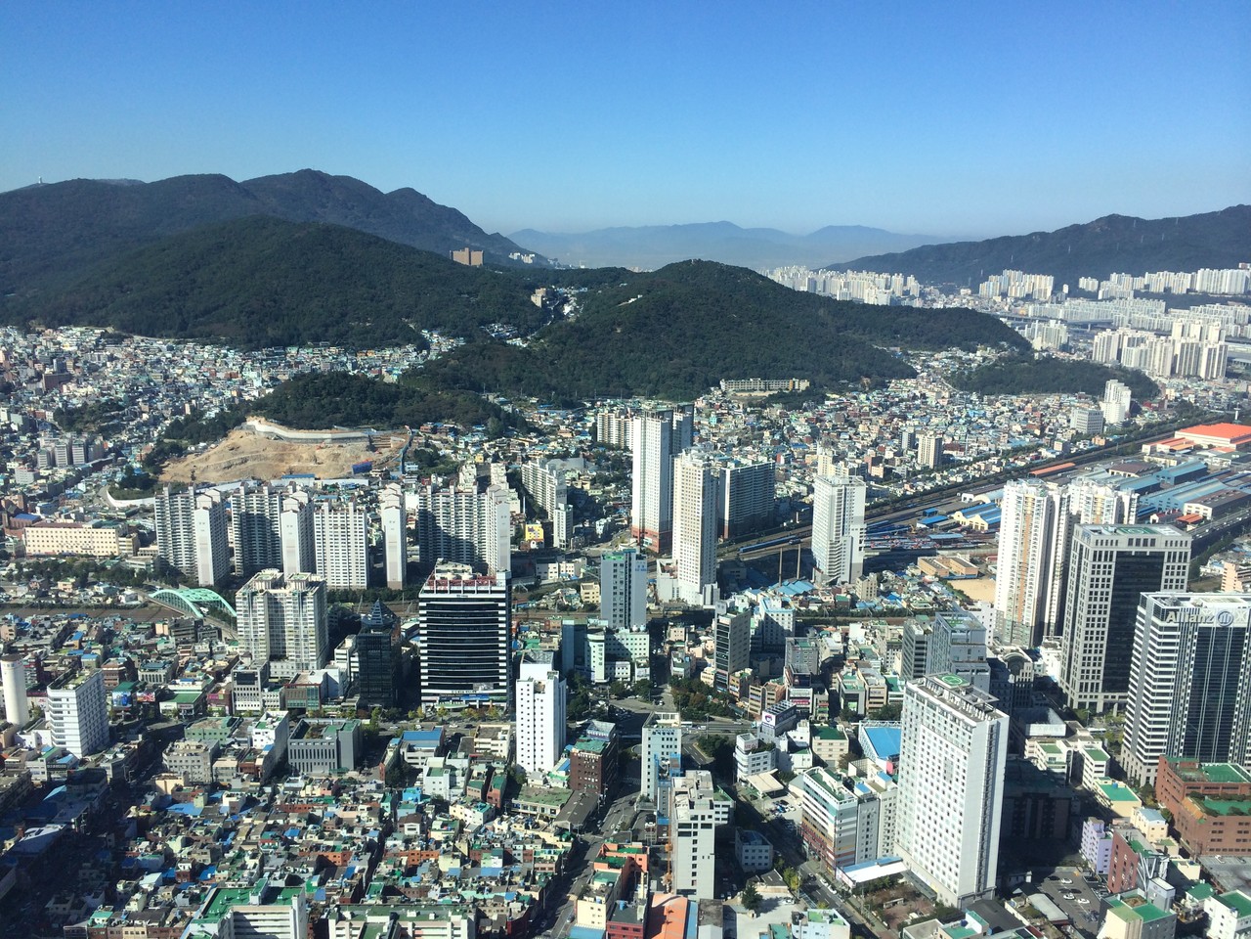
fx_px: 1084
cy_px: 470
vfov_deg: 46.8
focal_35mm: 30
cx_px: 626
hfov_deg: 60.0
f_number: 2.2
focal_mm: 4.12
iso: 32
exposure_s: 1/1208
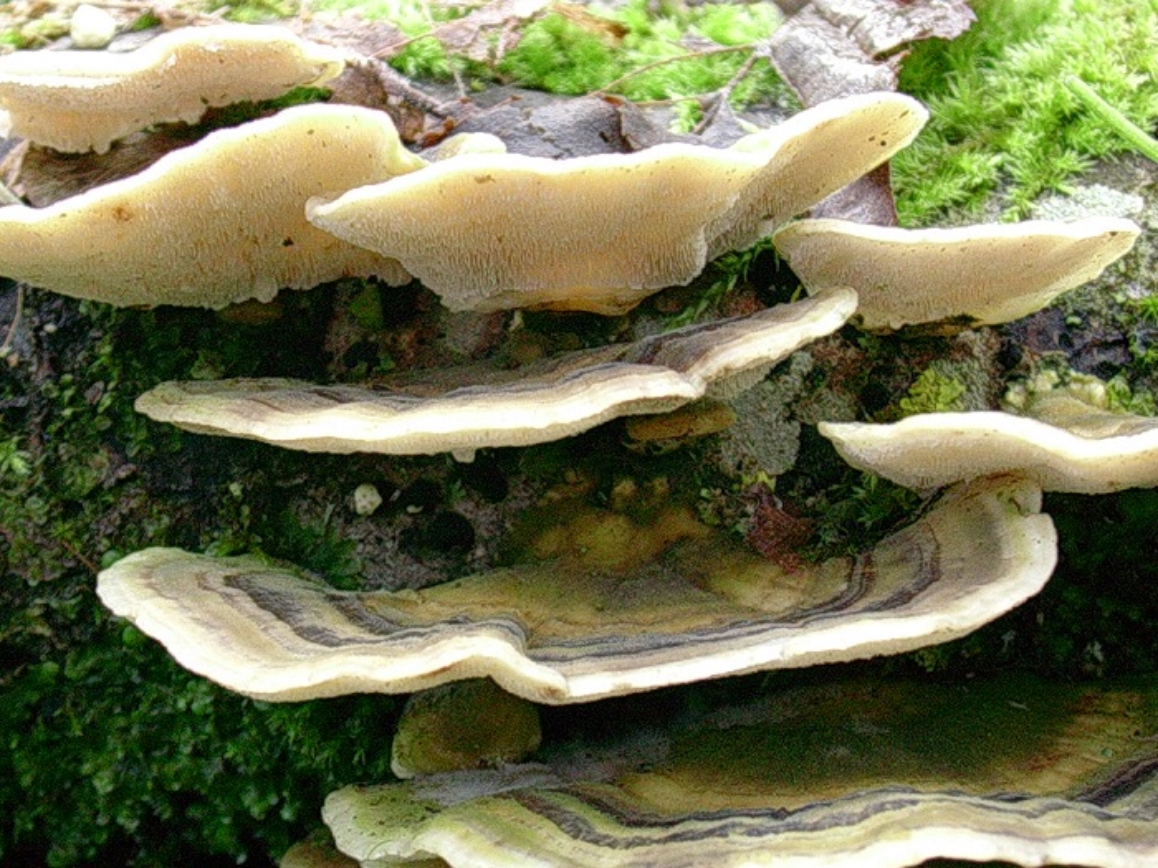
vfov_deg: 19.6
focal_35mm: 75
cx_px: 579
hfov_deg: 26.0
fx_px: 2509
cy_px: 434
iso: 188
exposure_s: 1/32
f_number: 3.8
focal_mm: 11.3
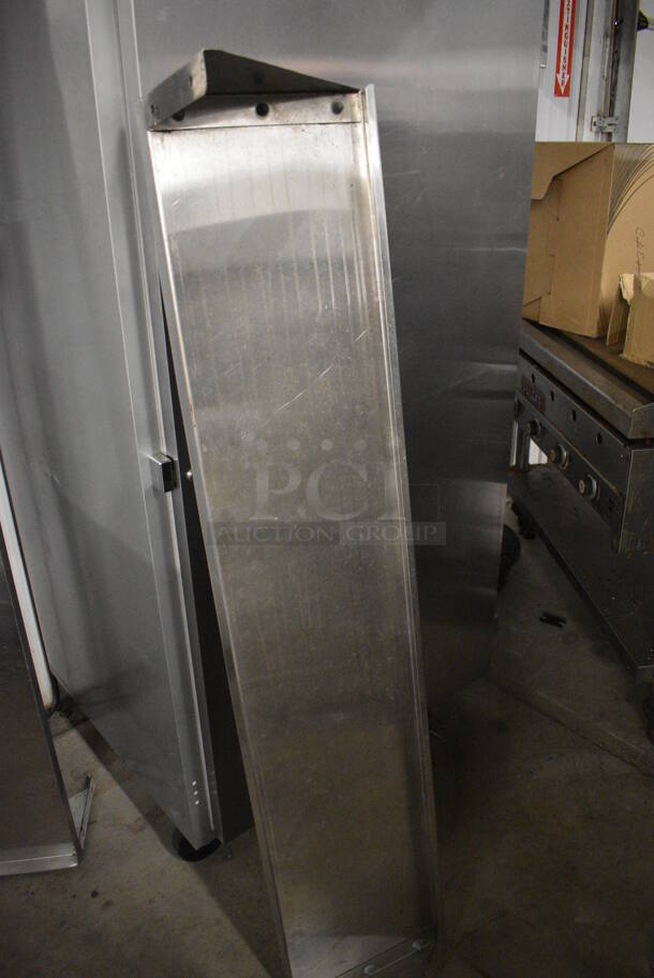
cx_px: 327
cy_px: 489
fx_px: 735
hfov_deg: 48.0
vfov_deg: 67.3
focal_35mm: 27
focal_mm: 18
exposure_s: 1/125
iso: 5000
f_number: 3.5
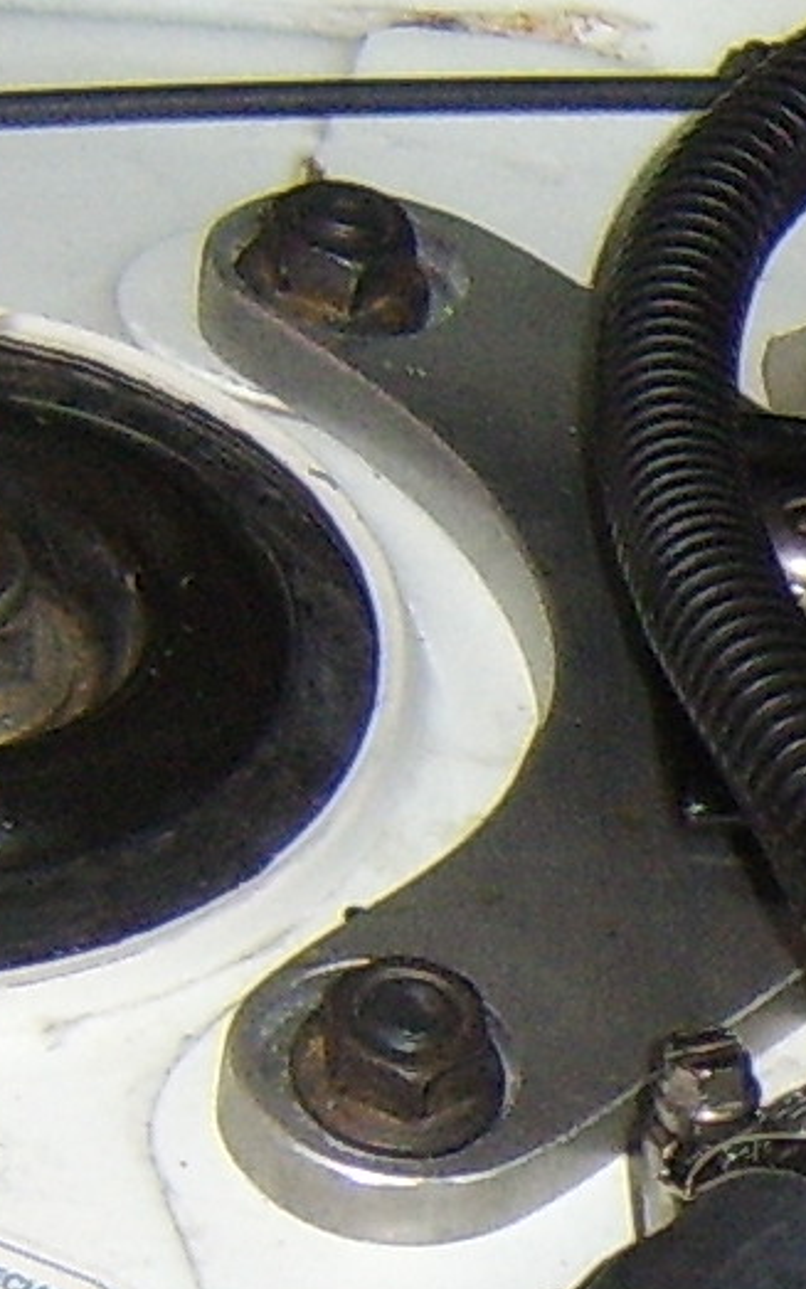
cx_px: 1619
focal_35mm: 193
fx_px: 6781
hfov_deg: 6.6
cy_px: 1259
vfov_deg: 10.8
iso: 141
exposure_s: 1/30
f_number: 2.7
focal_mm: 8.13
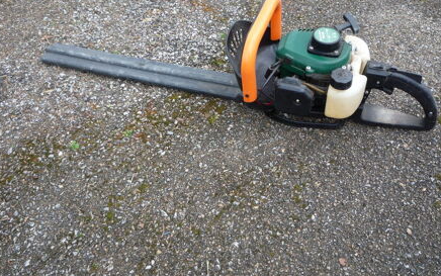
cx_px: 238
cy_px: 95
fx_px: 421
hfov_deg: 55.2
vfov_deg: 36.0
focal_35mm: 35
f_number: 3.3
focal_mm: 5.2
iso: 100
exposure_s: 1/80
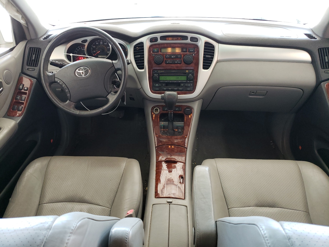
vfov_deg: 53.1
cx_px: 164
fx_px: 247
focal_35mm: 26
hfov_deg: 67.3
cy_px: 124
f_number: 1.5
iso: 152
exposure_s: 1/60.2
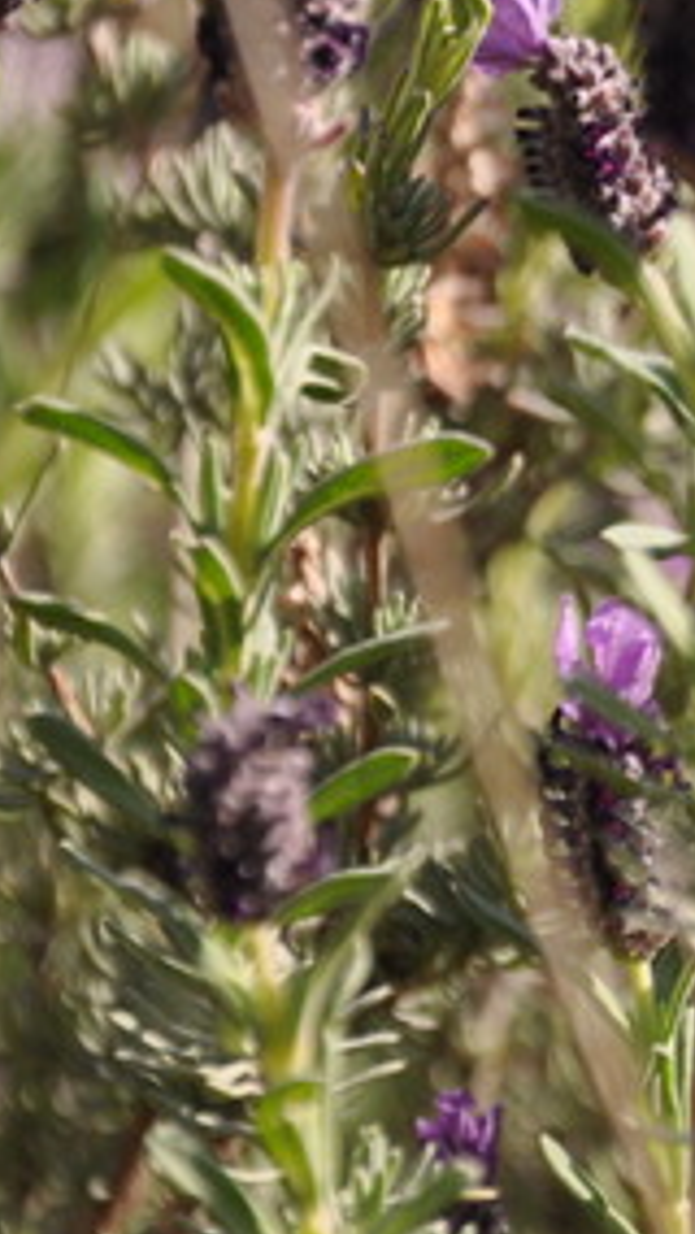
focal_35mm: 452
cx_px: 1160
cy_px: 226
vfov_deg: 4.8
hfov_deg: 2.7
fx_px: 14805
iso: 220
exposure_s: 1/500
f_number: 5.6
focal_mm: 105
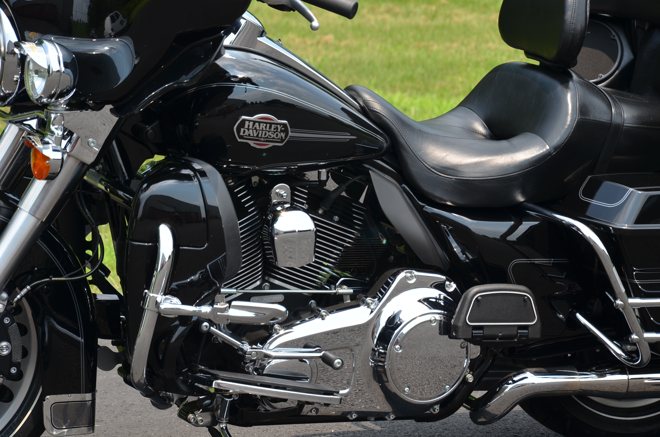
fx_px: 2882
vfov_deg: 8.7
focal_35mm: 158
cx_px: 330
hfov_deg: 13.1
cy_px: 218
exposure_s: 1/250
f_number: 8
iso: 200
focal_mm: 105
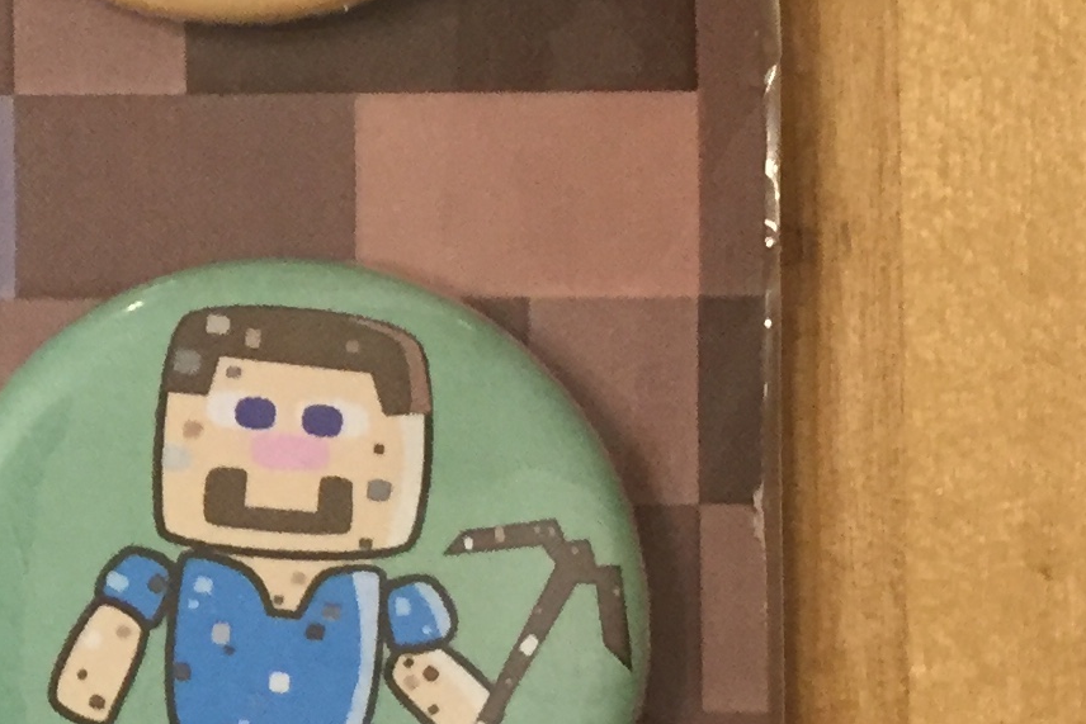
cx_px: -360
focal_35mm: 115
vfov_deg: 11.9
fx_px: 3470
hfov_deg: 16.7
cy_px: 320
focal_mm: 4.15
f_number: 2.2
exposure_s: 1/30
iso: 125
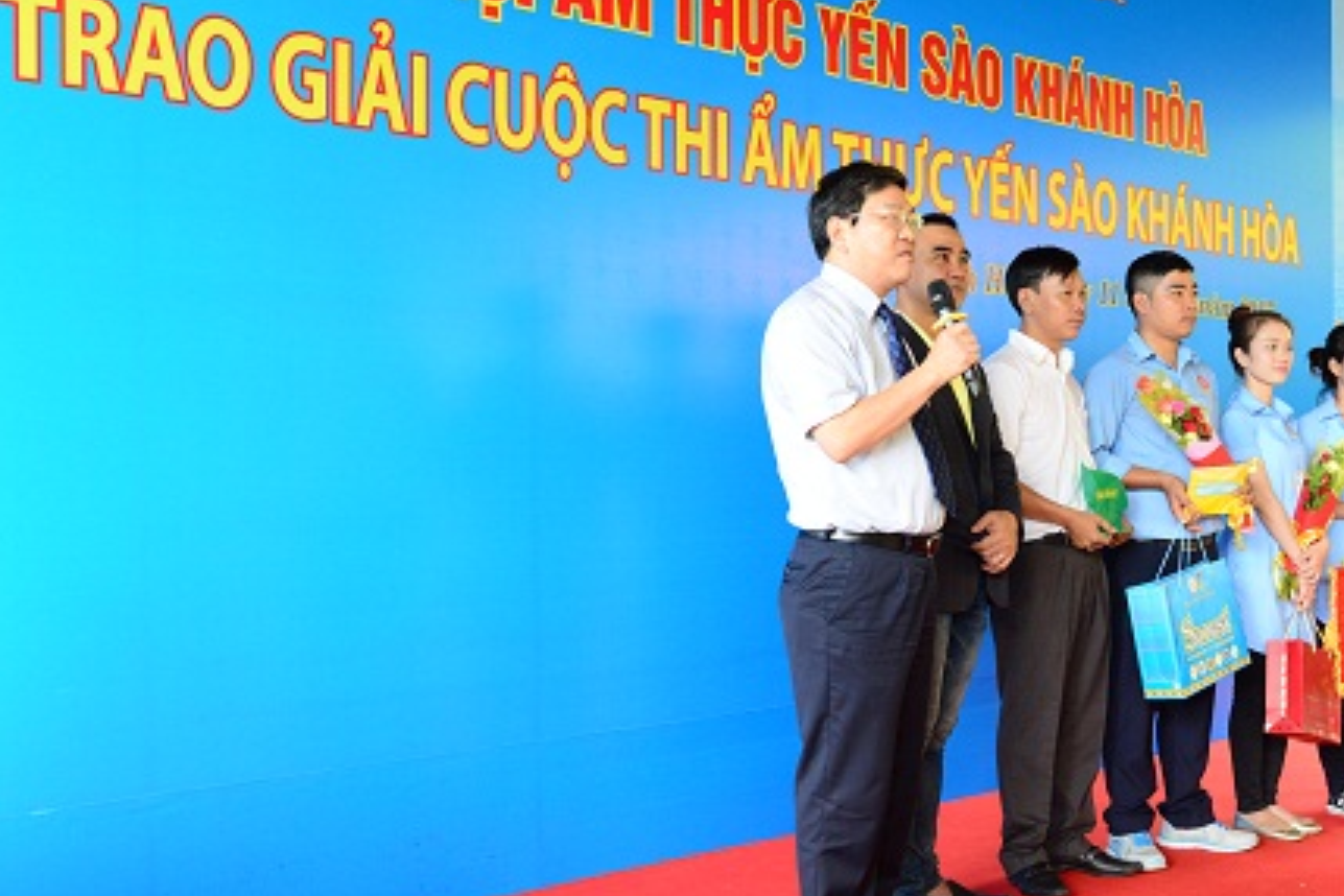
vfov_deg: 31.9
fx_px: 1568
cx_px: 833
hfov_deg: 46.0
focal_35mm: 42
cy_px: 445
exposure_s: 1/60
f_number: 8
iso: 2000
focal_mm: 30
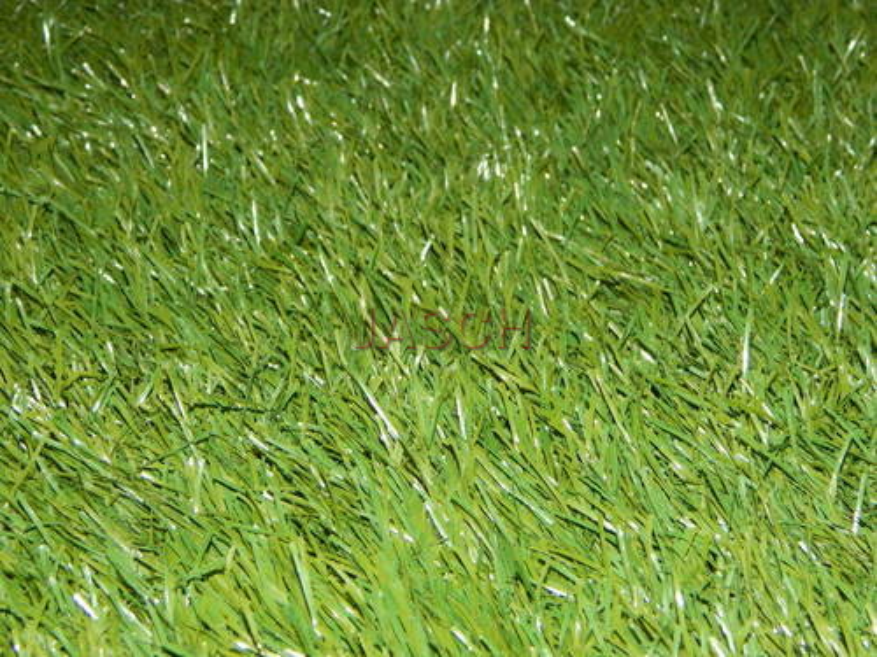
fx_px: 2610
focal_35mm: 103
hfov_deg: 19.1
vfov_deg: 14.4
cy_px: 328
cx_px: 438
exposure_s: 1/60
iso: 200
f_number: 4.5
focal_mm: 18.6
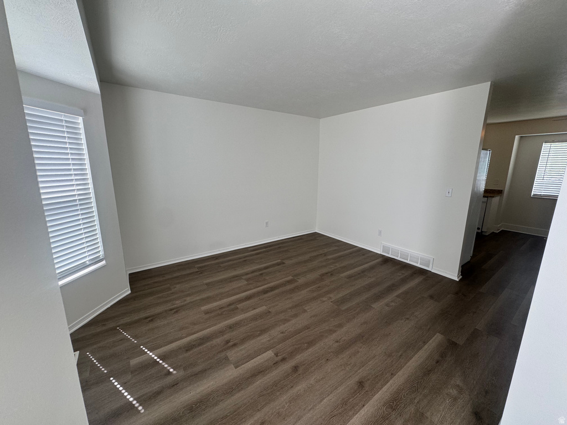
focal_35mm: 14
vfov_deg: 85.7
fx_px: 229
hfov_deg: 102.1
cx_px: 284
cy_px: 212
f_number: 2.2
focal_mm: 2.22
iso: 64
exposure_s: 1/120
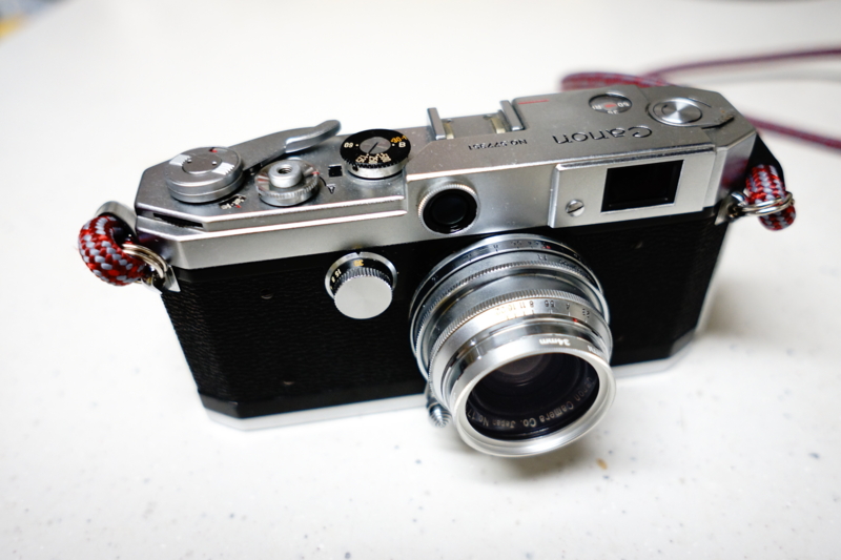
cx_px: 420
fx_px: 654
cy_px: 280
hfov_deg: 65.5
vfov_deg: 46.4
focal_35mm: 28
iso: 800
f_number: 2.8
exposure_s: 1/50
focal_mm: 19
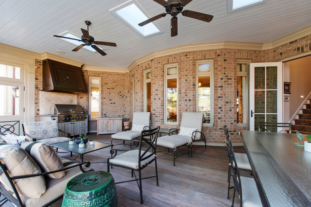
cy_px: 104
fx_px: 130
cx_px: 156
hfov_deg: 100.4
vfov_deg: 77.3
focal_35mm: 15
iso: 100
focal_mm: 10
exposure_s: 1.3
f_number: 8
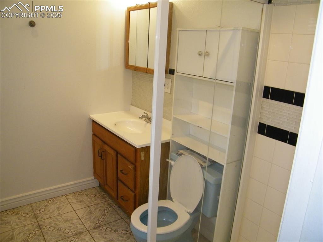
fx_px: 261
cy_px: 121
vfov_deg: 49.7
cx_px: 162
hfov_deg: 63.5
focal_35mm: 28
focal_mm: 5
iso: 200
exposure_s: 1/125
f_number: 3.5
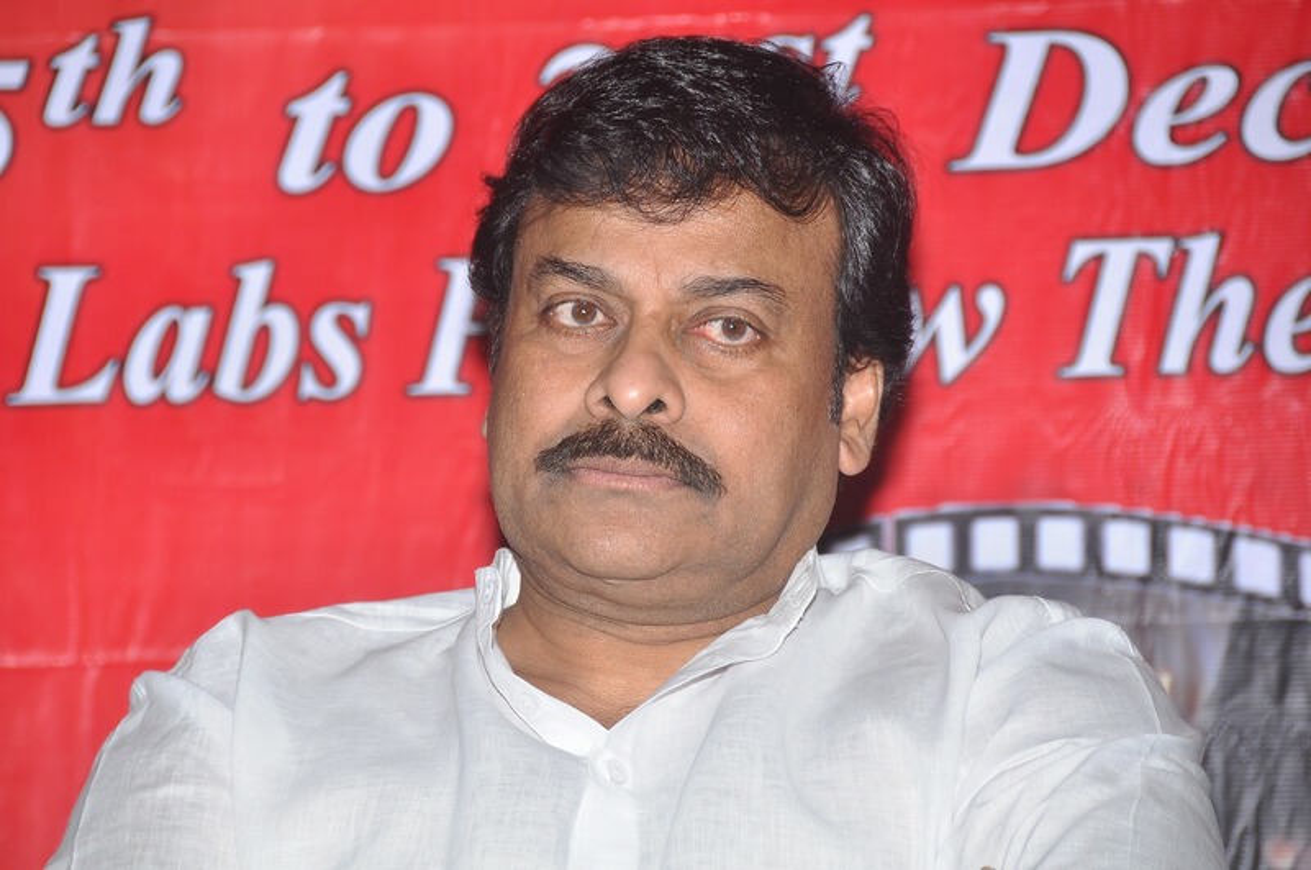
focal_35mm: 255
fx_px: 9273
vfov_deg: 5.4
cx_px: 656
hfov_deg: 8.1
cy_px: 435
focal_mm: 170
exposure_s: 1/125
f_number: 5.6
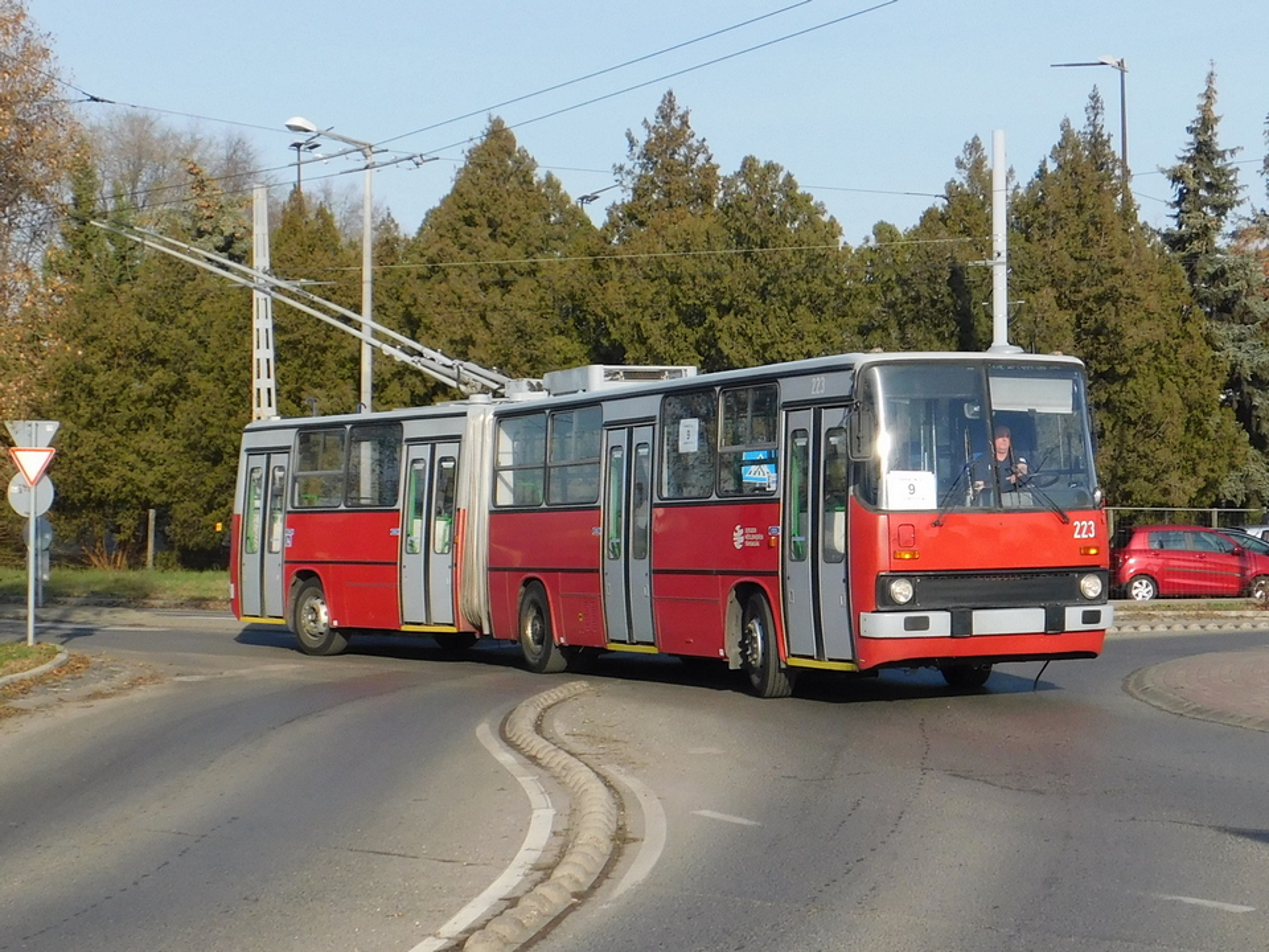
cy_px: 476
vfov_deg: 39.7
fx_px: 1320
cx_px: 634
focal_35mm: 36
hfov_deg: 51.4
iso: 125
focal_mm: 6.3
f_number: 3.5
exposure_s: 1/1000
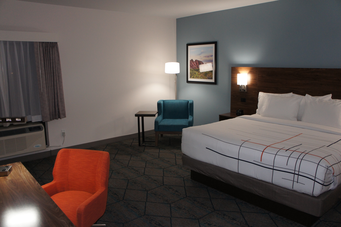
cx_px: 170
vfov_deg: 47.9
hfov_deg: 67.4
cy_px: 114
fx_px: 256
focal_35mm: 27
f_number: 3.5
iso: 800
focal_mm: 18
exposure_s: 1/60
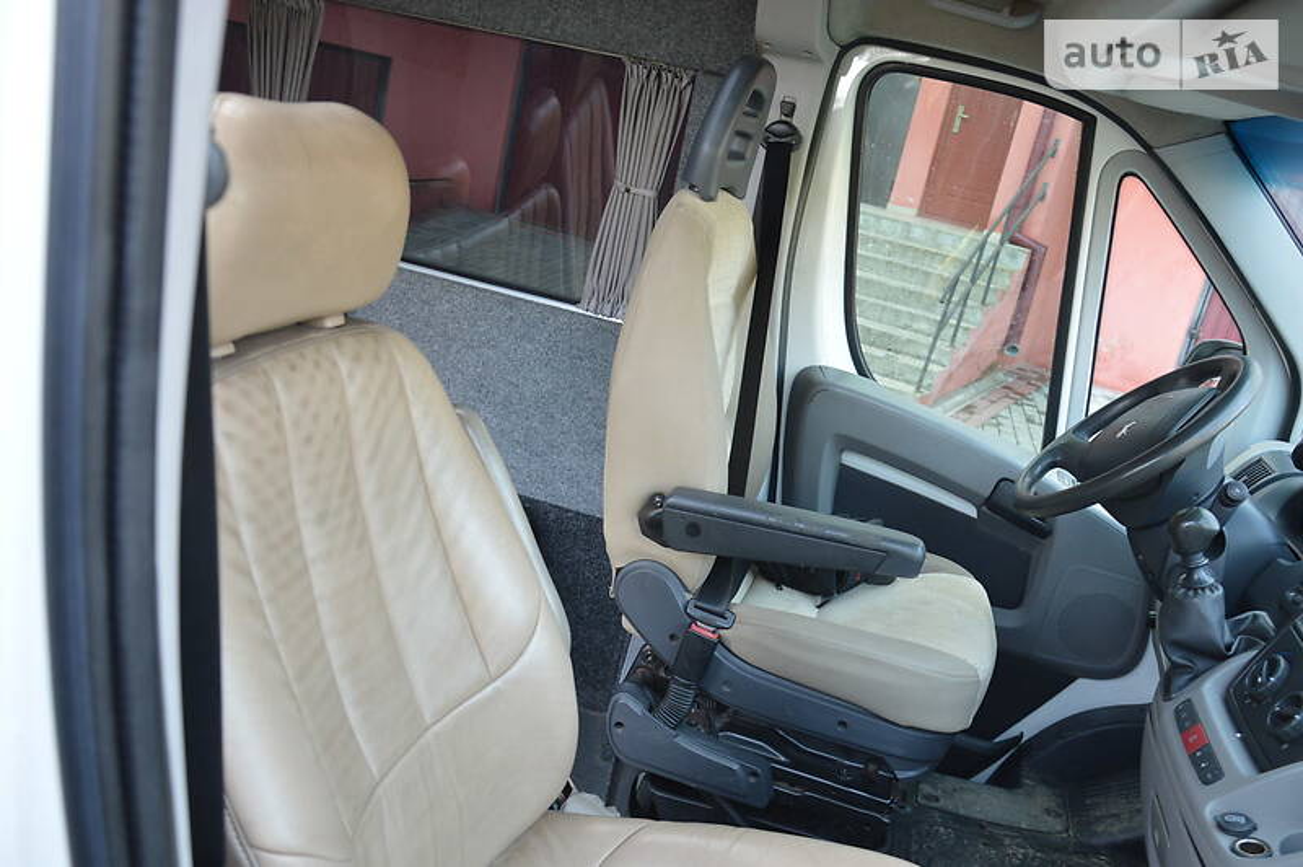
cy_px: 434
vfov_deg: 47.9
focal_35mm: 27
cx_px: 652
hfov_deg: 67.4
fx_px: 976
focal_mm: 18
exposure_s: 1/60
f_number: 3.5
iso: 400
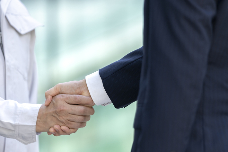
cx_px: 106
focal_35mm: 289
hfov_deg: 7.1
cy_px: 84
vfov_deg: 4.8
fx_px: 1830
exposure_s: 1/500
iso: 250
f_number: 2.8
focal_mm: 171
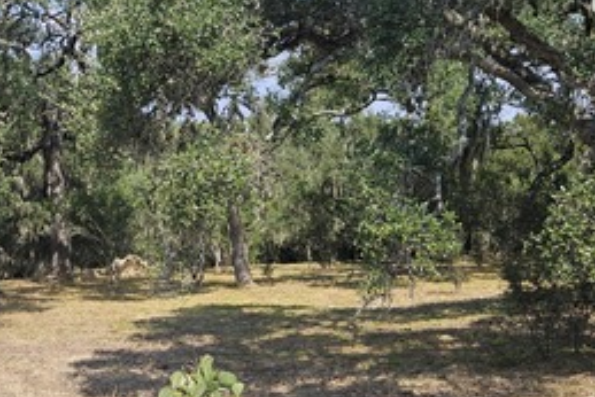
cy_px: 243
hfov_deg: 33.5
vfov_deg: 23.0
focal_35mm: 59
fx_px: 976
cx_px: 186
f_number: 1.8
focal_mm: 5.4
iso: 25
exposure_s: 1/1276
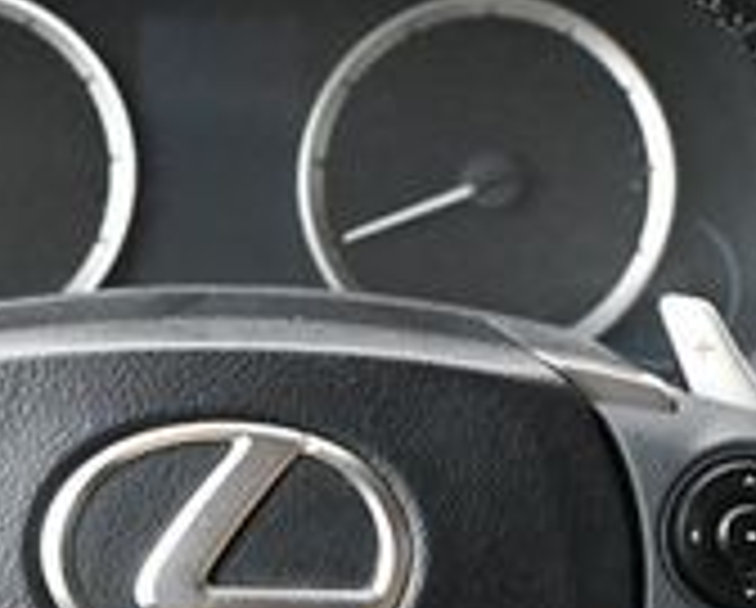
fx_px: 3116
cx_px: 216
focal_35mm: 139
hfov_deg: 13.8
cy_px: 554
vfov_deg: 11.1
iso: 7200
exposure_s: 1/60
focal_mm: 26
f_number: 4.5
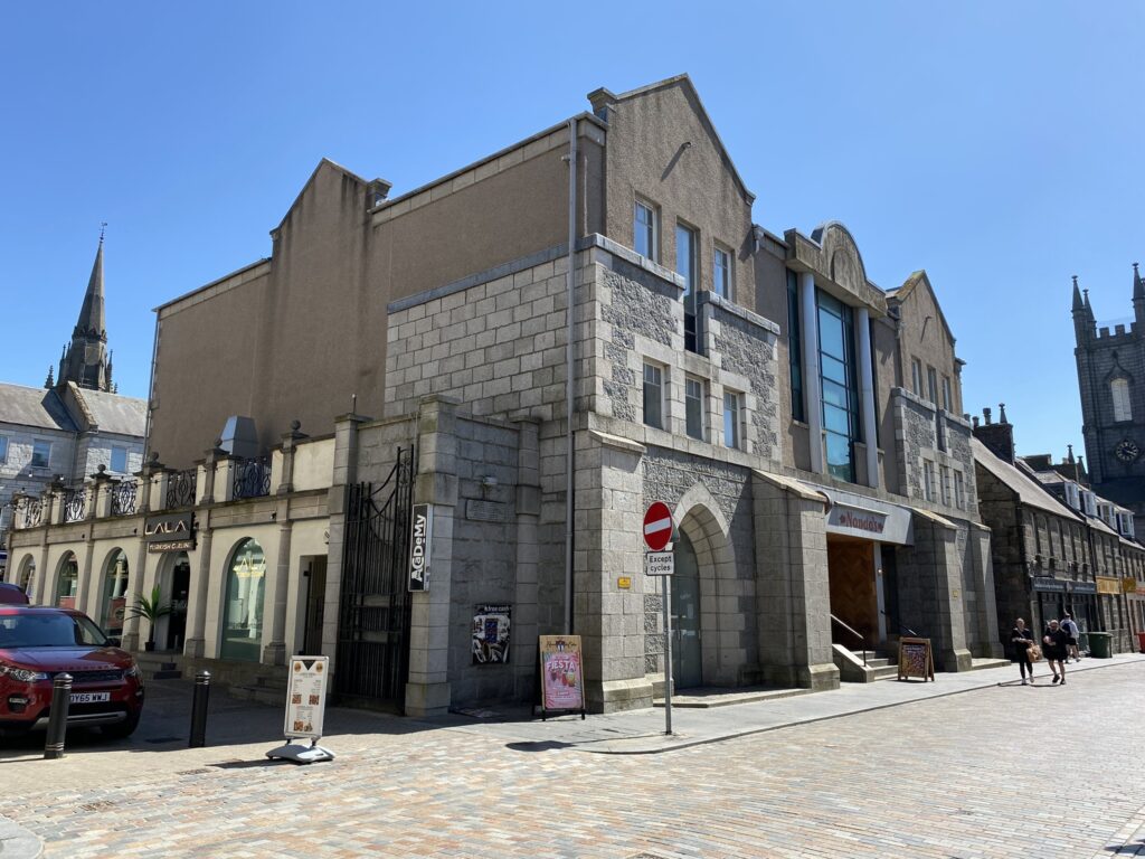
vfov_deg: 53.1
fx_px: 860
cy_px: 430
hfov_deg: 67.3
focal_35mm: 26
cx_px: 572
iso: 32
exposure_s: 1/1838
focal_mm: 4.25
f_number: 1.8
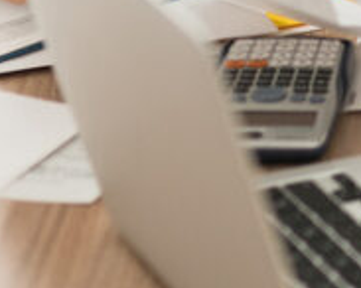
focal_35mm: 216
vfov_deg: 7.0
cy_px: -182
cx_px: 688
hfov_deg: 8.5
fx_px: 2305
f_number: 1.8
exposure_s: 1/160
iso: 400
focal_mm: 35
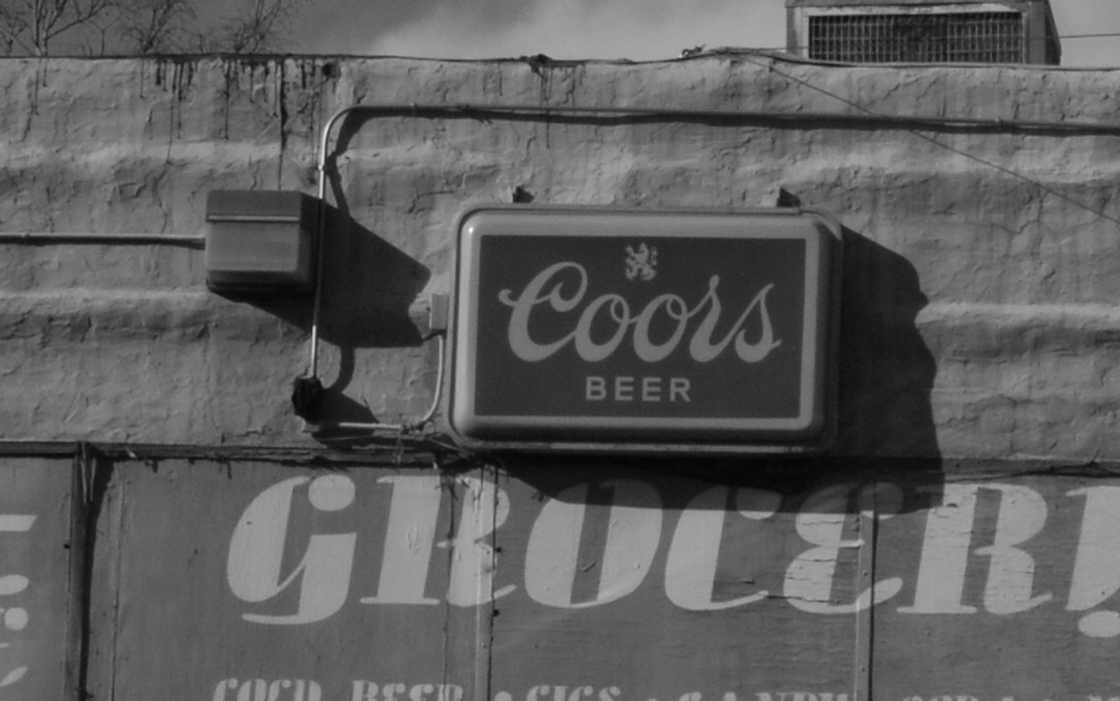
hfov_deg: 12.3
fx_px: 5129
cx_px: 1172
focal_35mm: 168
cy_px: 604
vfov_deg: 7.8
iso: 400
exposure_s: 1/200
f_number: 22
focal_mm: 32
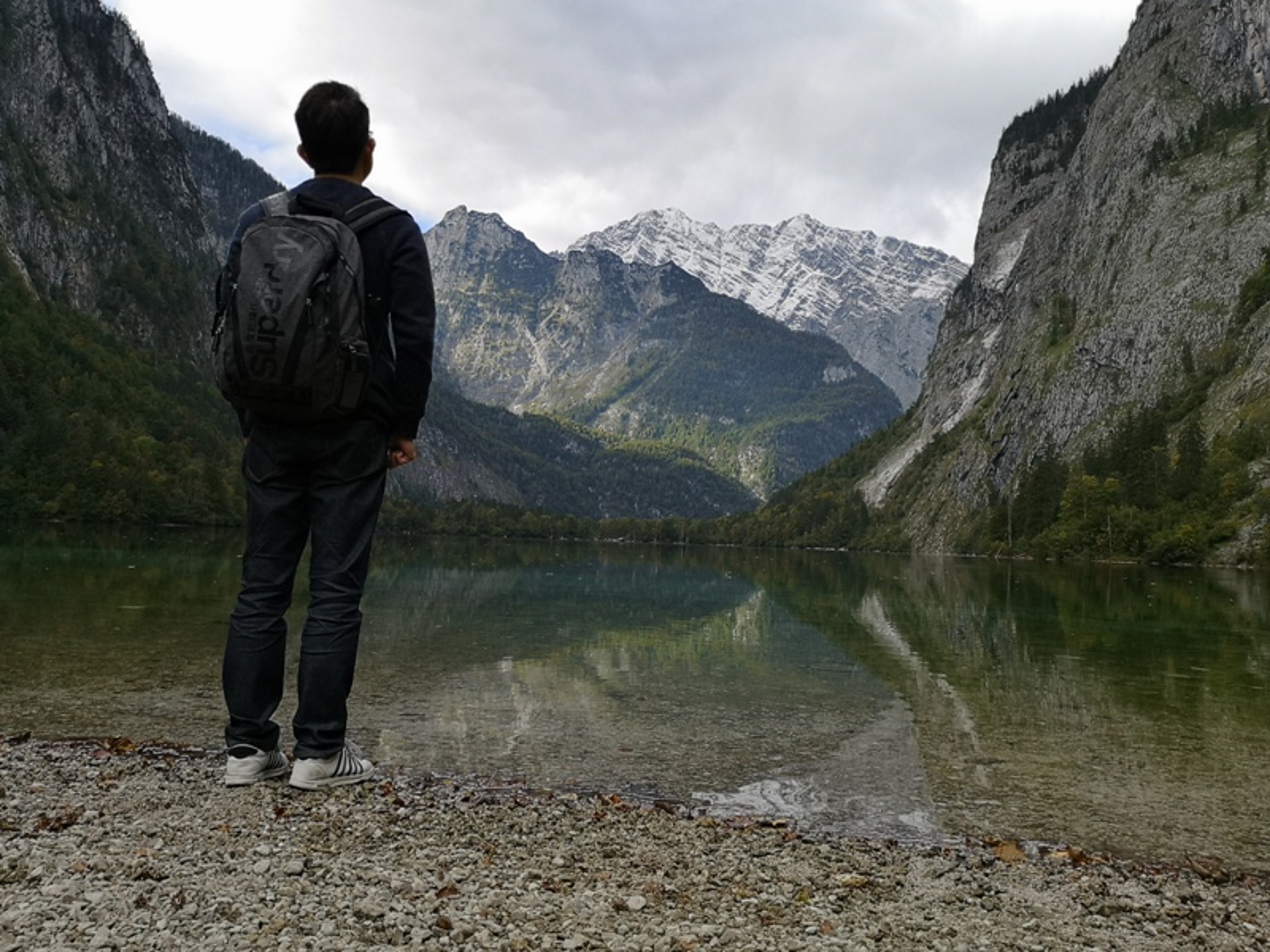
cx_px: 635
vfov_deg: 45.4
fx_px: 1137
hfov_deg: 58.4
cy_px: 476
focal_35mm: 31
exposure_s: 1/1582
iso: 50
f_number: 1.8
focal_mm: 3.95
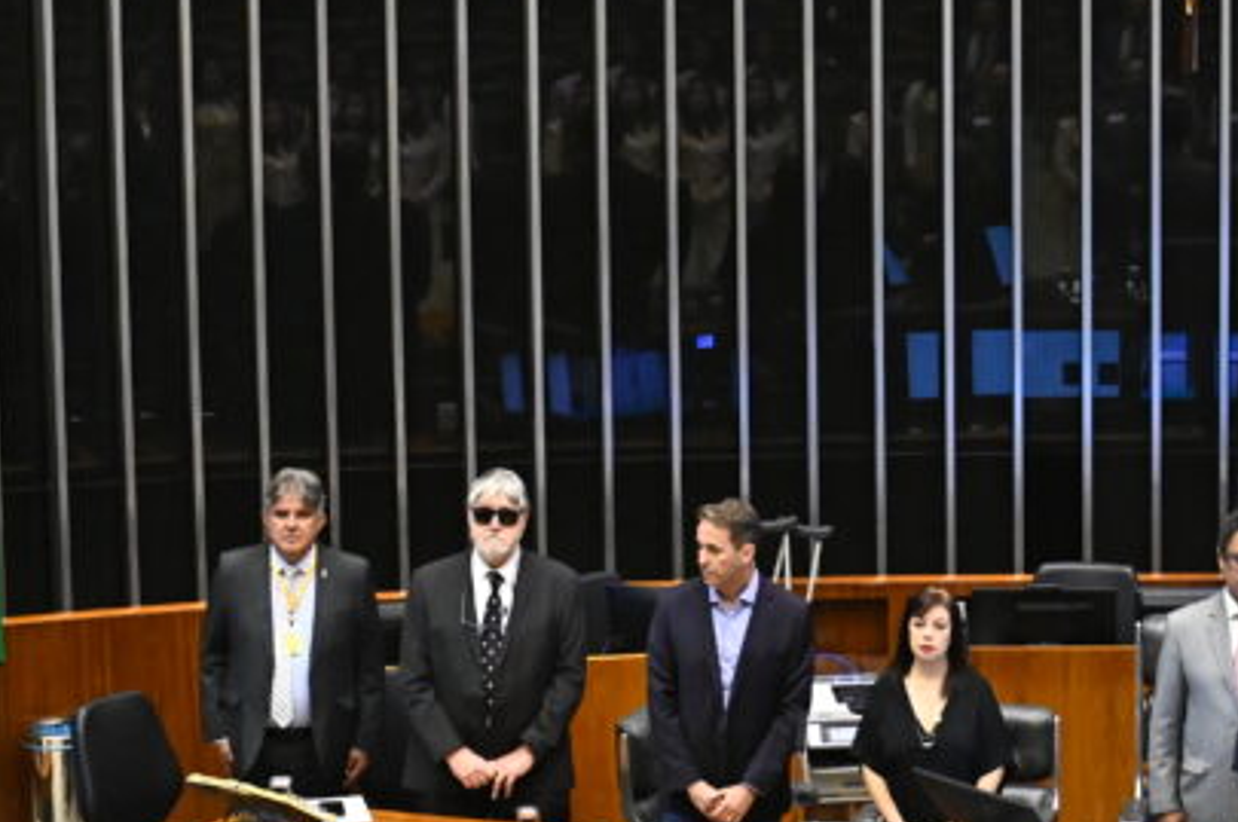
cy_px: 215
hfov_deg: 11.5
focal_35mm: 177
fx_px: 6079
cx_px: 1266
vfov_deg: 7.7
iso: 5000
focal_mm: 70
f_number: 4
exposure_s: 1/160
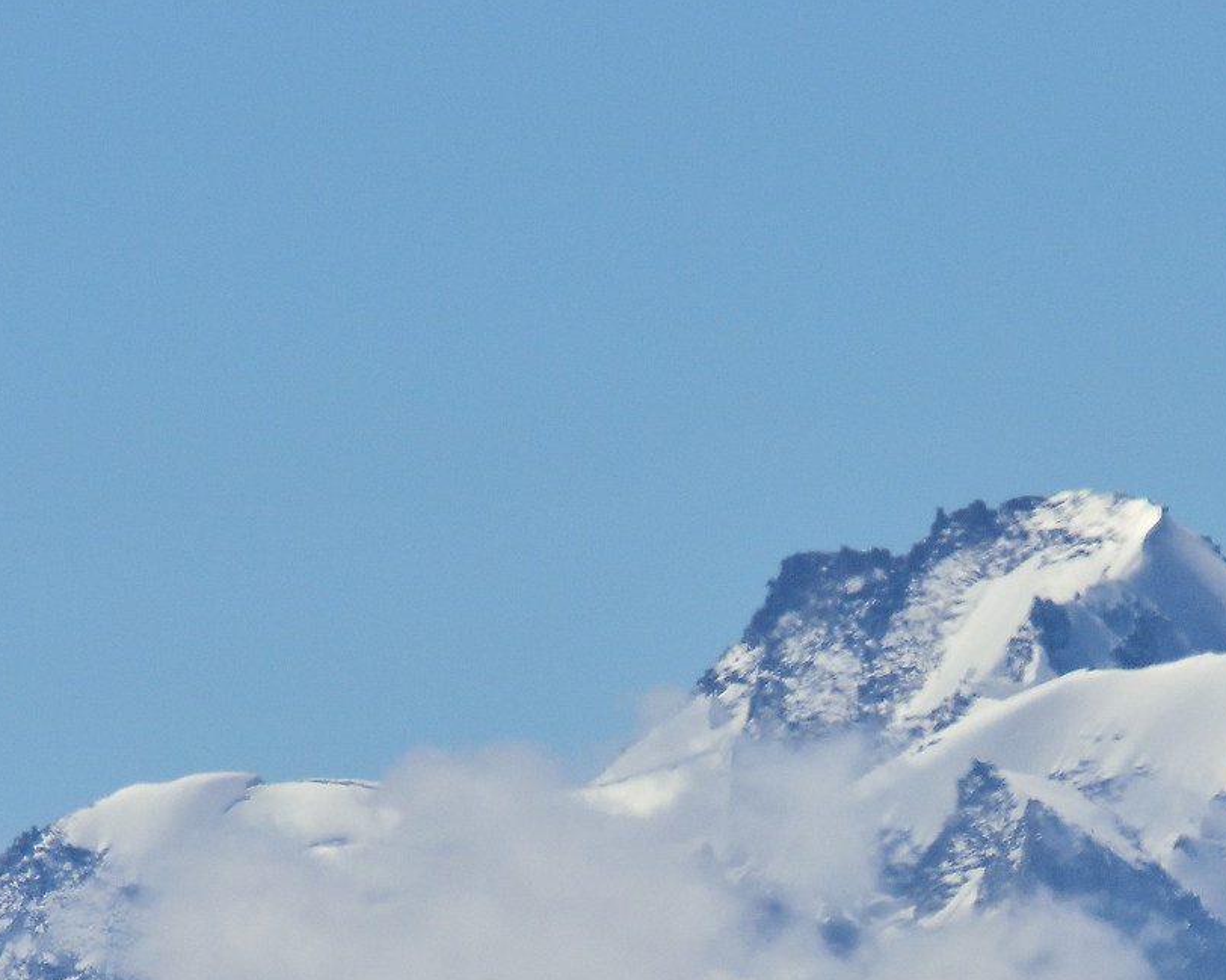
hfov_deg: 1.2
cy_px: 1033
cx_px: 1006
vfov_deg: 0.9
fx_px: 60393
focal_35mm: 1665
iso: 720
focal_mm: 400
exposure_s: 1/4000
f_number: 8
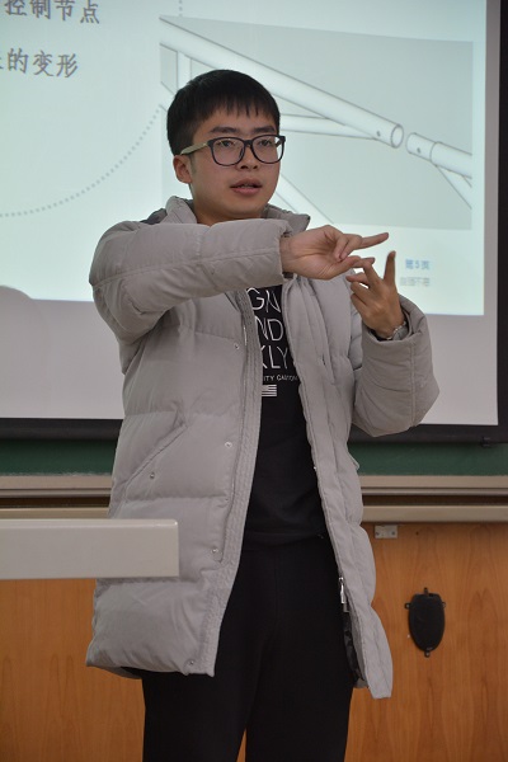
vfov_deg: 14.0
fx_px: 3111
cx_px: 254
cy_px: 381
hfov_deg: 9.3
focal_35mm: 147
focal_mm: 98
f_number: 5.6
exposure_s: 1/50
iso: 800
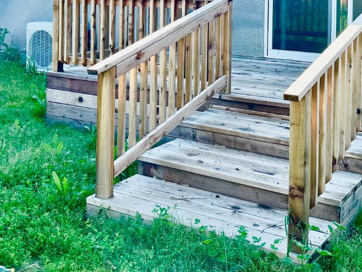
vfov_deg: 25.2
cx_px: 191
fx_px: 575
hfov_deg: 34.9
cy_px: -1
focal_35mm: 55
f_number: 1.78
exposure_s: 1/2353
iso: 80
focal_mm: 6.86
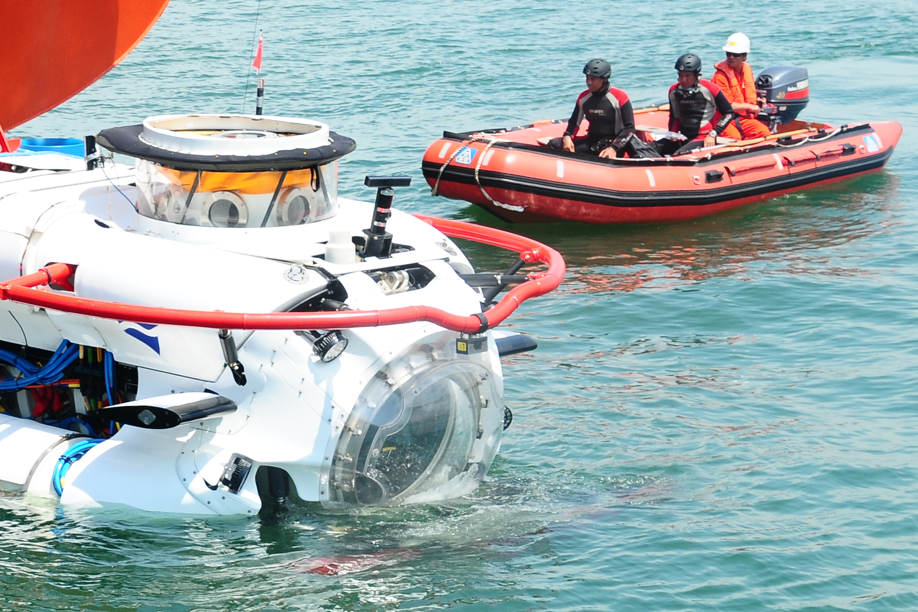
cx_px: 29
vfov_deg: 10.4
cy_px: 294
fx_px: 3366
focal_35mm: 132
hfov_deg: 15.3
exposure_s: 1/320
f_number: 8
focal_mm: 40
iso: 200
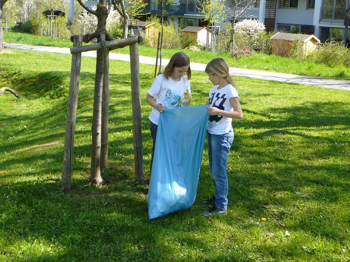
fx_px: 495
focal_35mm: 49
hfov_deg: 38.9
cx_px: 175
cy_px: 131
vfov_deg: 29.7
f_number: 3.4
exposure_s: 1/200
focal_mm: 7.3
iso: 80
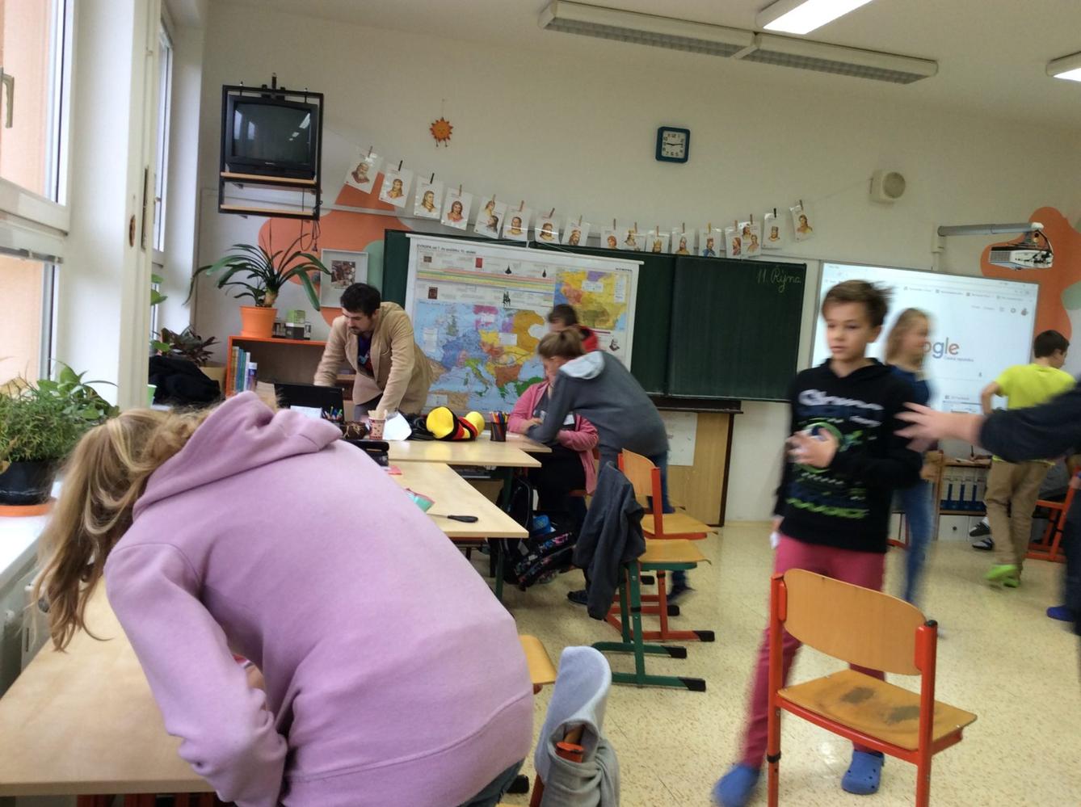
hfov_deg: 56.9
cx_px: 540
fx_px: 998
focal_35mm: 32
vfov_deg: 44.0
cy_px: 404
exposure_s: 1/25
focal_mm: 3.3
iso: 40
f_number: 2.4
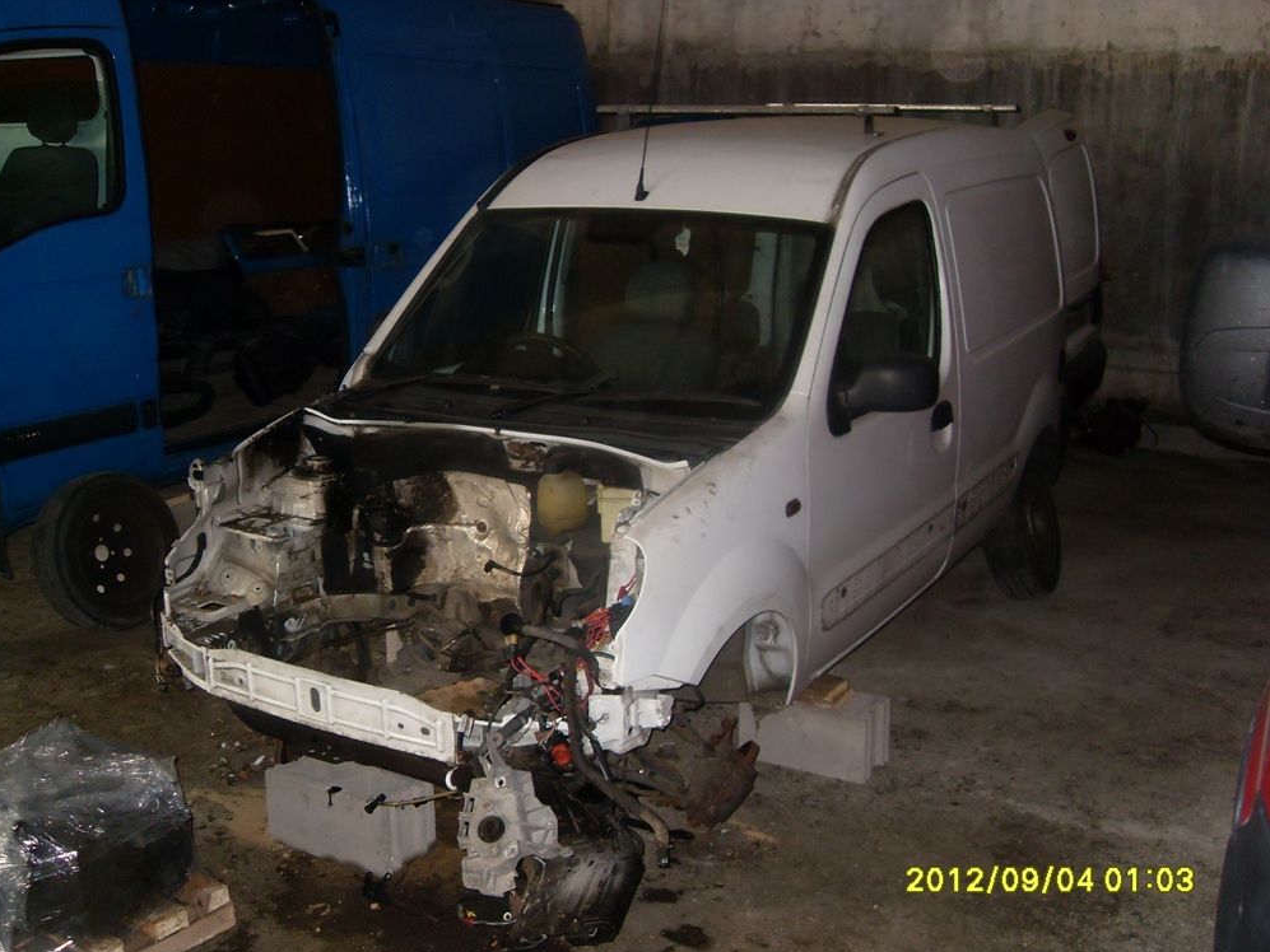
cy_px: 486
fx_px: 1394
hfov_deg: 49.0
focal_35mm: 38
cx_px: 619
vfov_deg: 37.7
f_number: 2.8
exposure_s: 1/45
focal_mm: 6.3
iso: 160
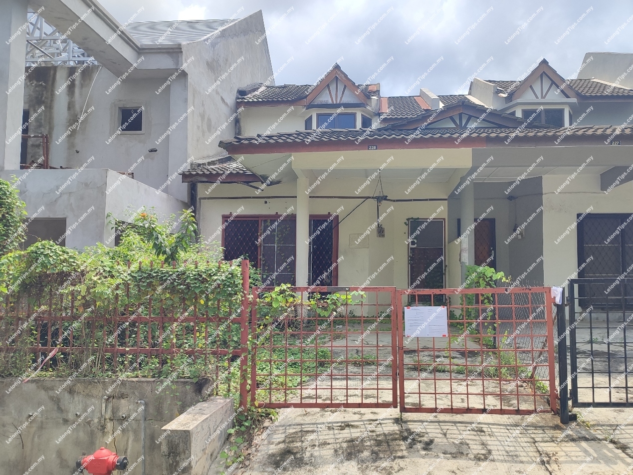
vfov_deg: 56.8
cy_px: 238
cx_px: 316
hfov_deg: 71.6
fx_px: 439
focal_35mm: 24
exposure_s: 1/450
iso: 50
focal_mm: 5.89
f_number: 1.89
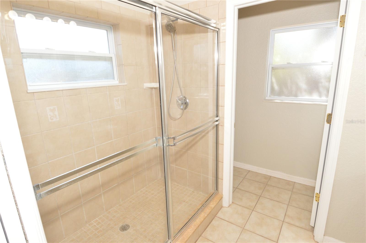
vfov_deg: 67.3
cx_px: 183
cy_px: 122
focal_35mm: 18
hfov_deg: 90.1
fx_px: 183
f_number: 9
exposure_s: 1/80
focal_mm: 12
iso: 800
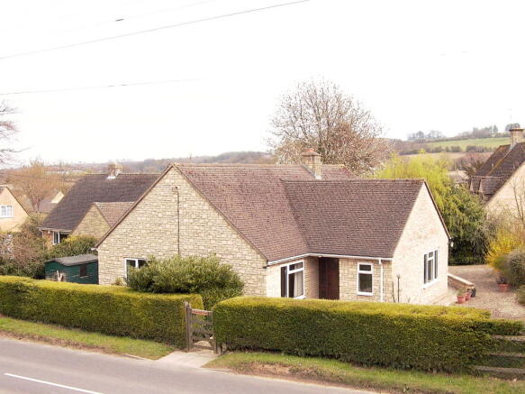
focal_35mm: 57
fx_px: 864
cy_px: 197
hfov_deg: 33.8
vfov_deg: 25.7
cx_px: 262
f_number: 5.08
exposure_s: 1/340
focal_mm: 11.79
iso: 200
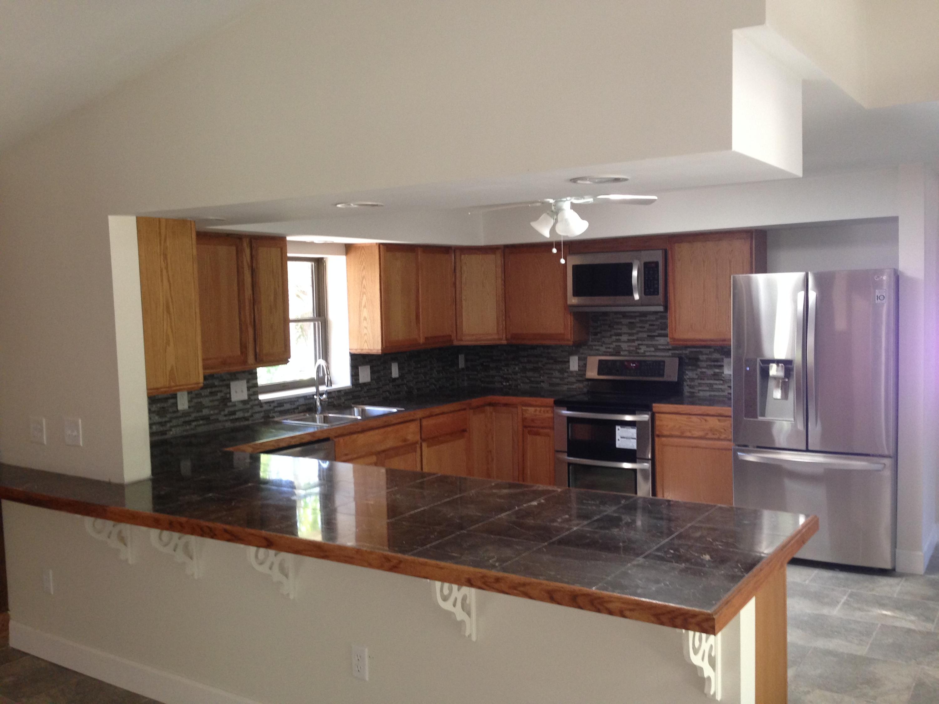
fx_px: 895
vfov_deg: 42.9
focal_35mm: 33
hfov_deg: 55.4
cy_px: 352
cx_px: 470
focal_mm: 4.12
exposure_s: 1/20
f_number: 2.4
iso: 125
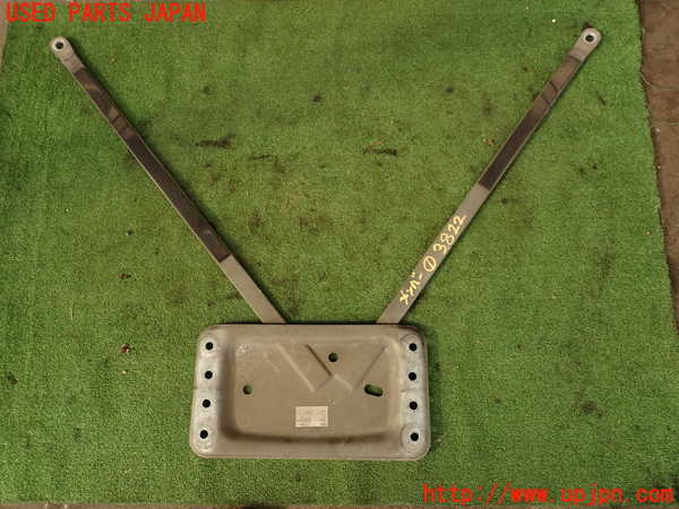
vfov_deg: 54.9
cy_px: 254
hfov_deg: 69.4
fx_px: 490
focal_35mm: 25
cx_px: 340
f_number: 2.8
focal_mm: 4.5
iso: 100
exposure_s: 1/320
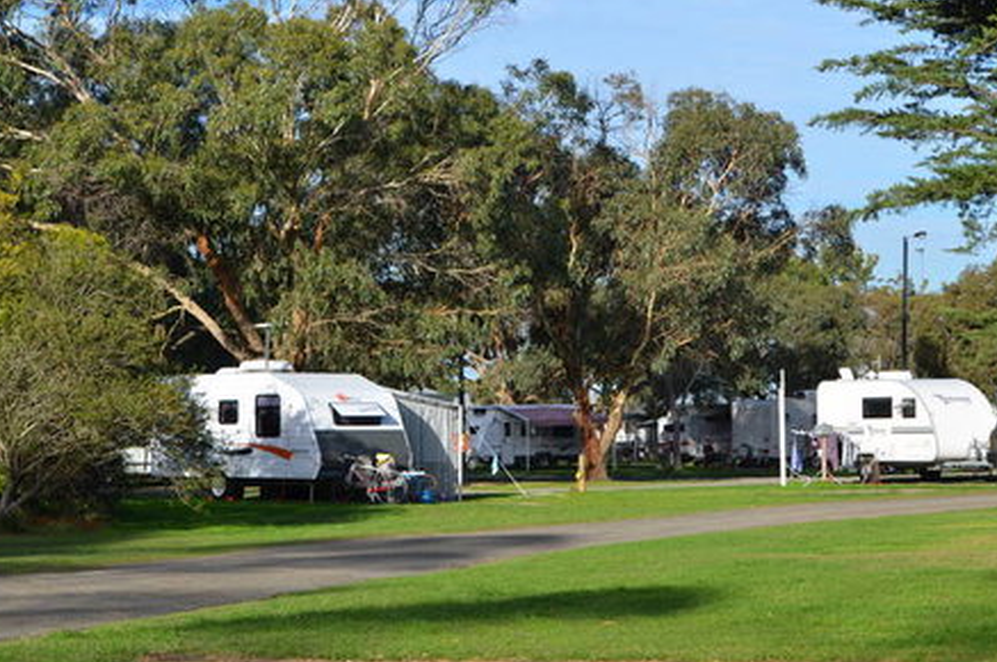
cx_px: 513
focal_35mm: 91
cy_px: 320
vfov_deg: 15.1
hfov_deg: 22.5
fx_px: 2504
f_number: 8
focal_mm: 55
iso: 100
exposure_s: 1/250
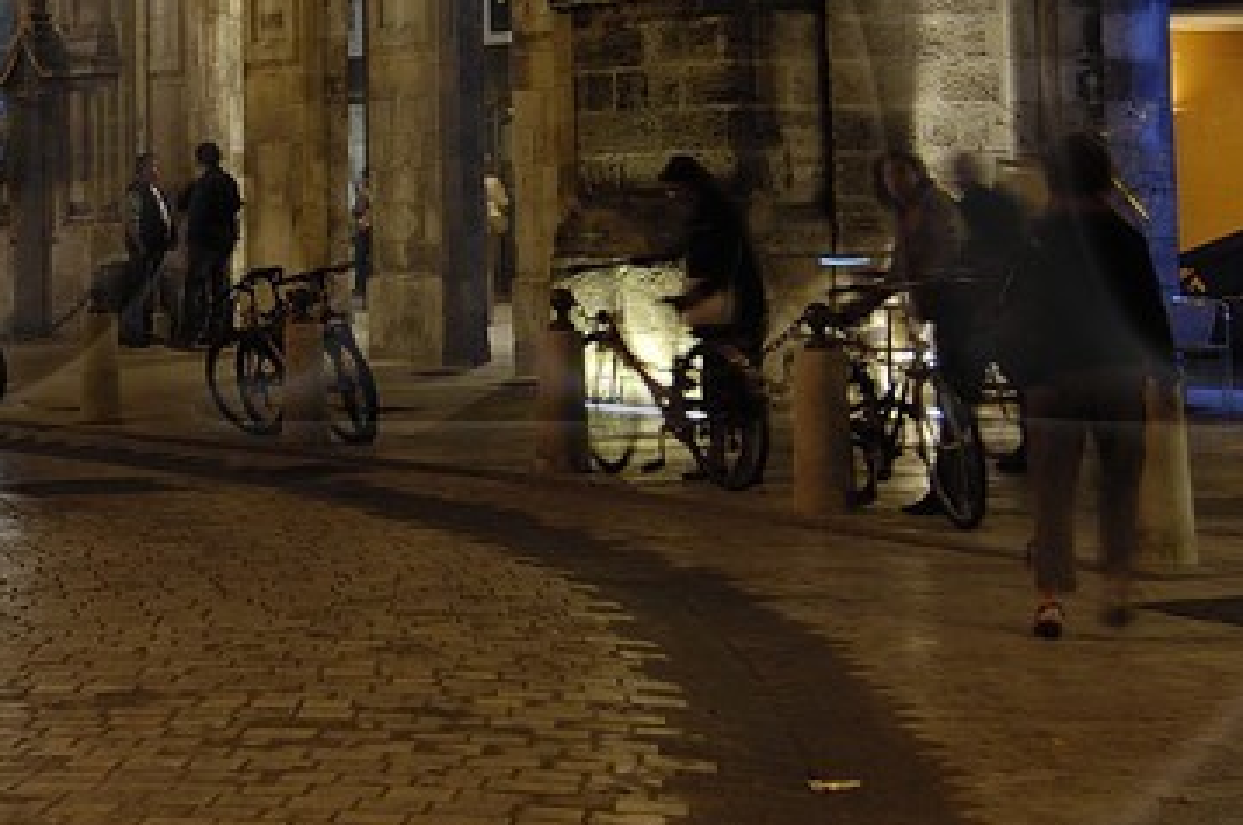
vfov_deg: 14.1
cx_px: 275
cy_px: -143
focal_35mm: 94
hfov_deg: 21.5
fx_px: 3241
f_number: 4
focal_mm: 14
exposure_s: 1/3.33
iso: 100
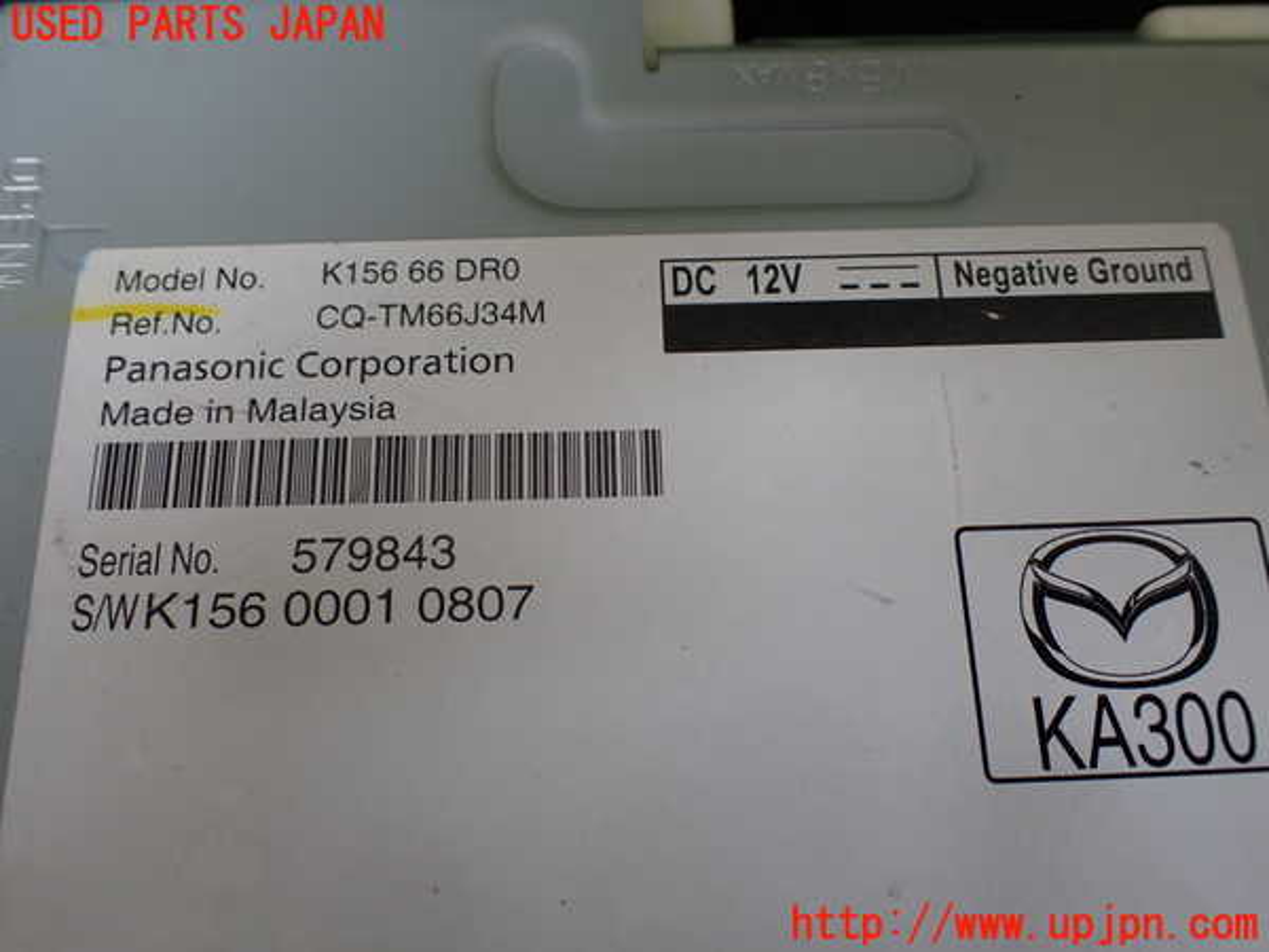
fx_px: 1100
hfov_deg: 60.0
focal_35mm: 30
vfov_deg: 46.8
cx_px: 634
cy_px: 476
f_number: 2.3
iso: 125
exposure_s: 1/125
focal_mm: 5.4
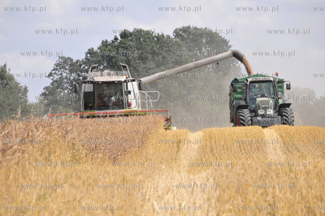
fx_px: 2706
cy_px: 108
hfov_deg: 6.9
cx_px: 162
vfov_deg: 4.6
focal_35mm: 300
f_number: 9
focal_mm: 200
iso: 200
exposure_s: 1/400
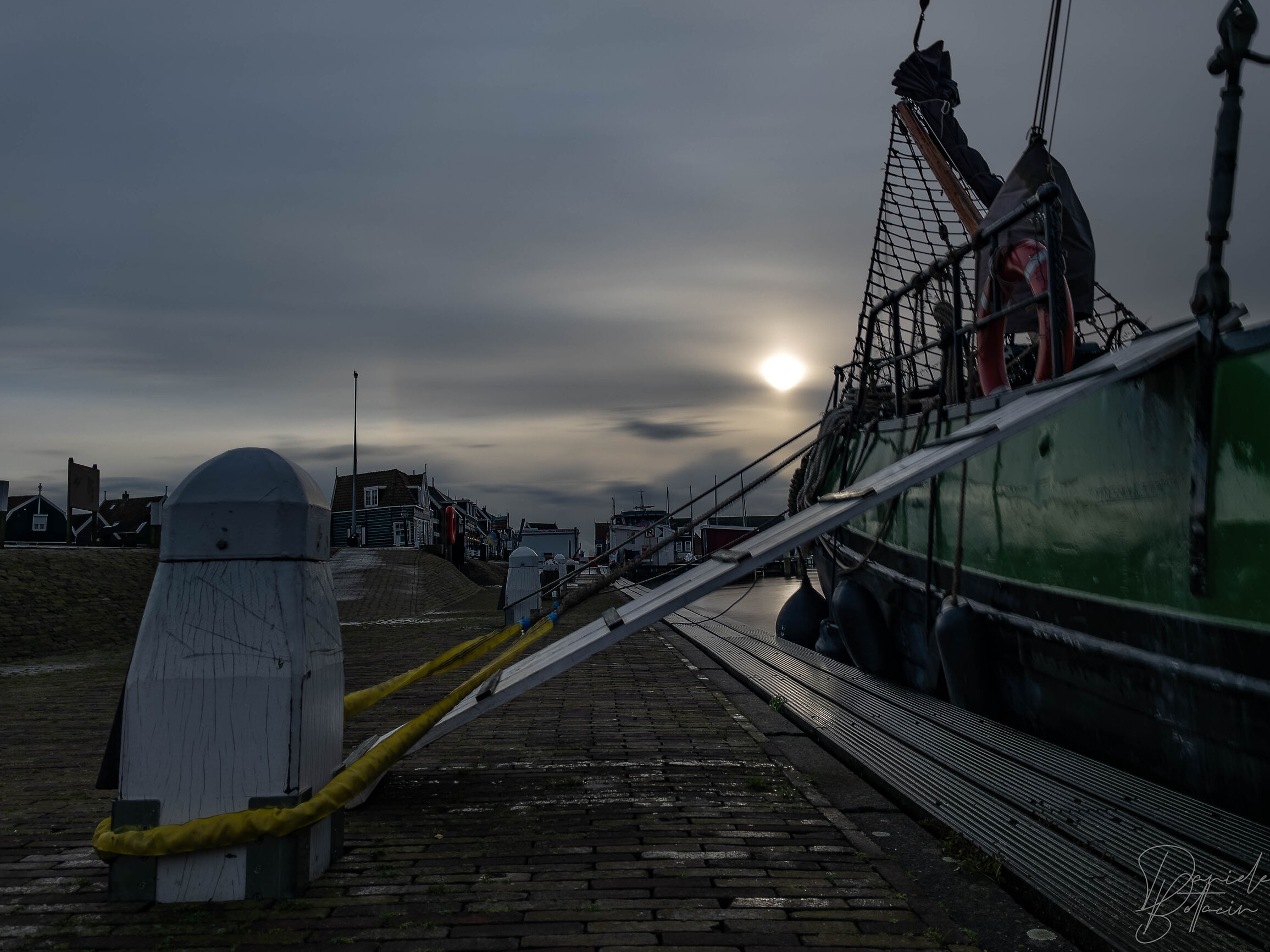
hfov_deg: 65.3
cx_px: 642
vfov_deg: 51.3
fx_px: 991
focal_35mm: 27
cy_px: 467
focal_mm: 4.2
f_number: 1.6
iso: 32
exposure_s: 1/2500
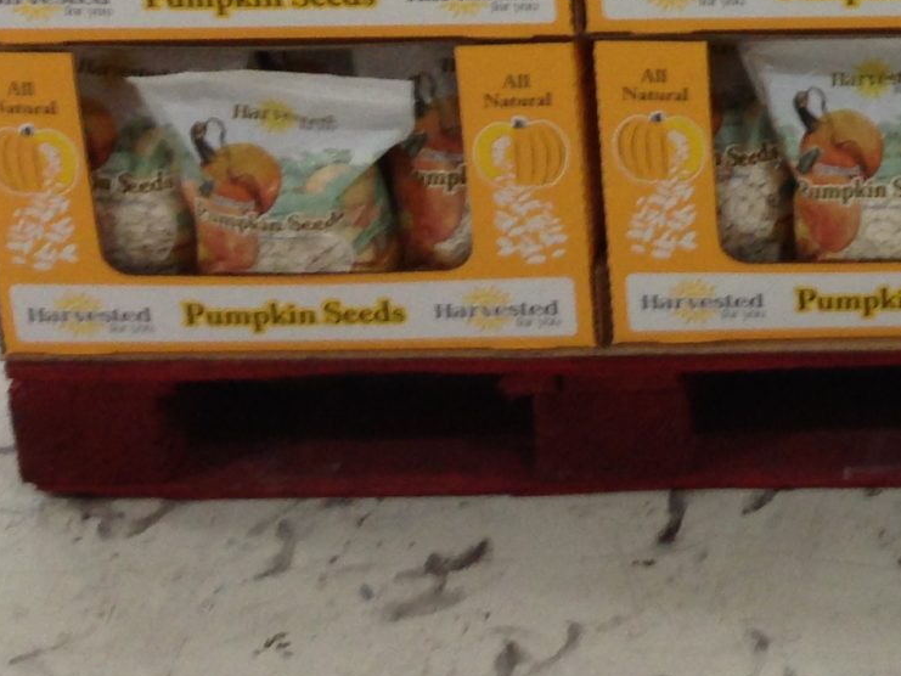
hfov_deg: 16.1
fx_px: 2968
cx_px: 1260
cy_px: -475
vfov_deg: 12.1
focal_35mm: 114
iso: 80
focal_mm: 4.13
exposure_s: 1/20
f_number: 2.4
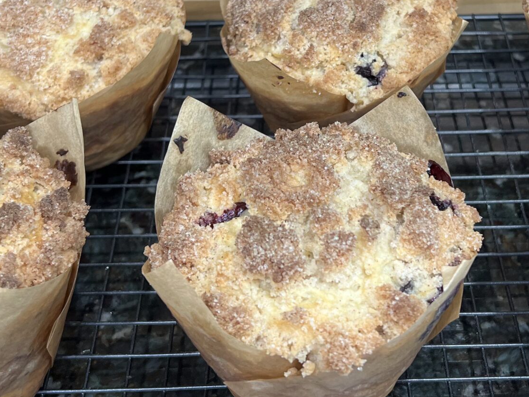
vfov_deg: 24.0
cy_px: 67
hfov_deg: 32.0
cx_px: 327
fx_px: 917
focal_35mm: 60
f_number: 1.5
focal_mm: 5.7
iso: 80
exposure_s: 1/60
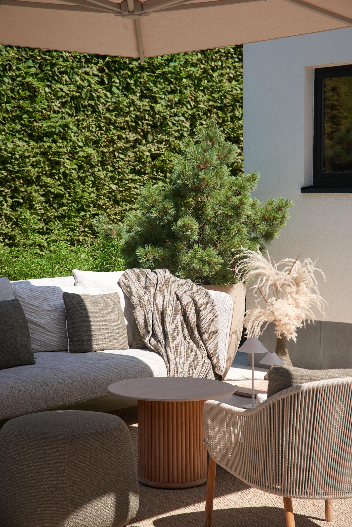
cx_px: 176
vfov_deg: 23.9
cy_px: 264
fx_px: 1246
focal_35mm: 85
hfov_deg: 16.1
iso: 400
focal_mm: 85
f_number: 9
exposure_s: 1/1000
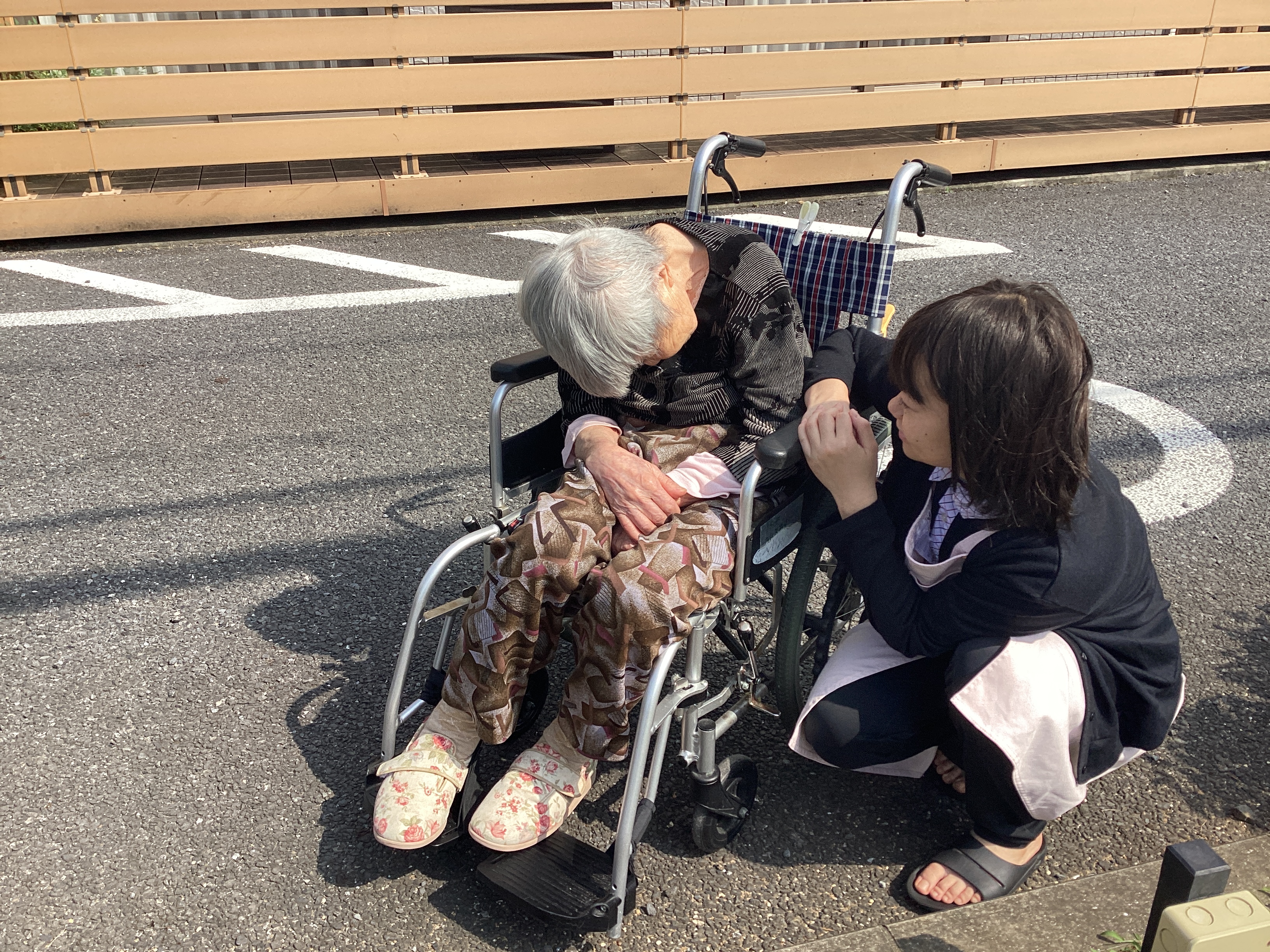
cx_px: 635
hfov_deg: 58.4
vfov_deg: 45.4
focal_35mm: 31
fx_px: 1137
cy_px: 476
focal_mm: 3.3
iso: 25
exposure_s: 1/1101
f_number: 2.4
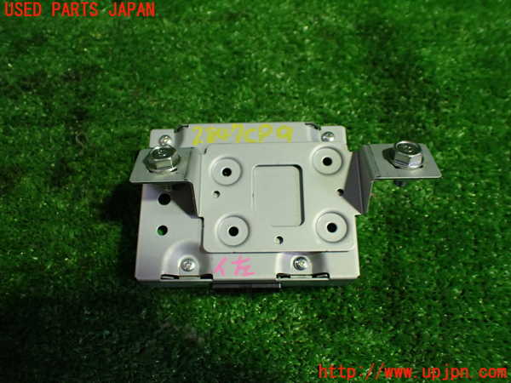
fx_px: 443
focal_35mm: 30
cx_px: 256
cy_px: 192
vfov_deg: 46.8
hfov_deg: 60.0
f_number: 2.3
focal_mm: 5.4
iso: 400
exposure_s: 1/125
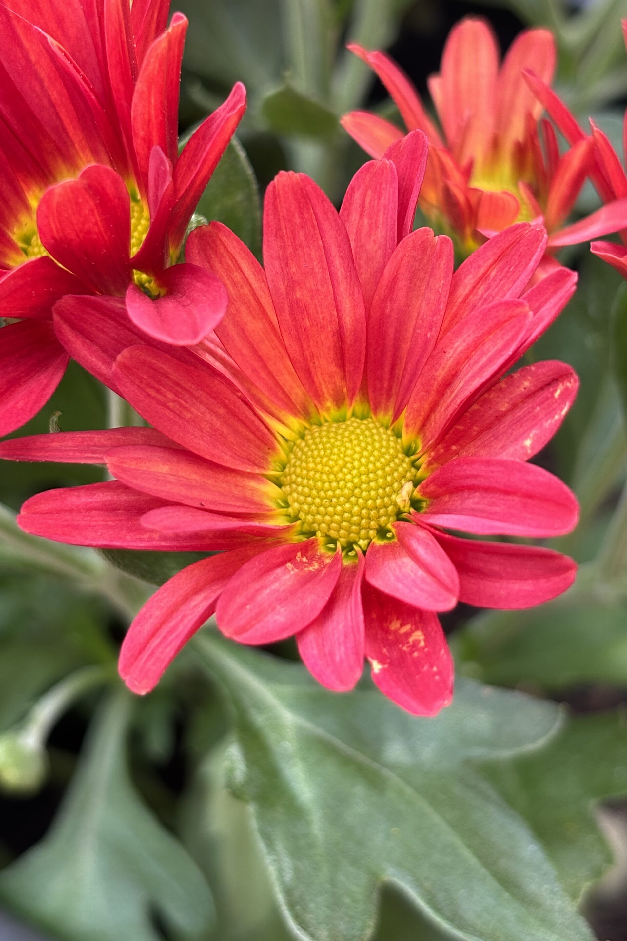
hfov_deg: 17.9
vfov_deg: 26.5
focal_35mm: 76
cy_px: 338
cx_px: 302
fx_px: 1985
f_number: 1.6
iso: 25
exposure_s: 1/121
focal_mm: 5.96
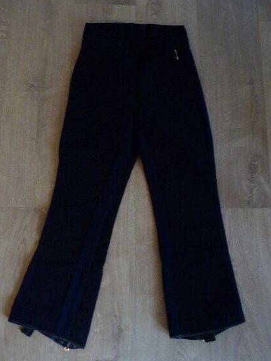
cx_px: 127
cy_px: 190
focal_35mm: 32
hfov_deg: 44.1
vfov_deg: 56.8
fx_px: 334
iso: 400
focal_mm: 4.7
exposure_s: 1/8
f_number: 3.3
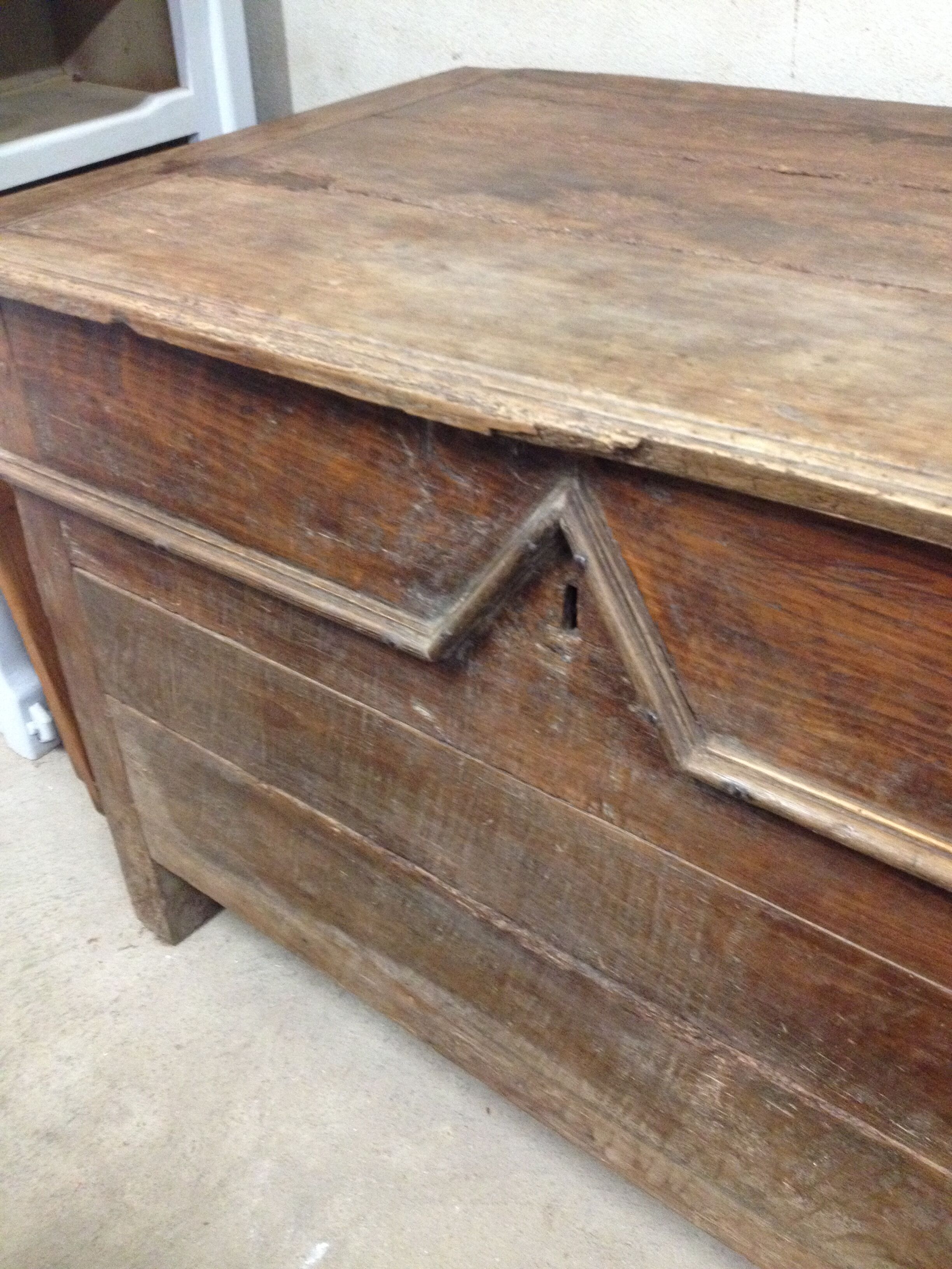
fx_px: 1283
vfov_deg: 52.6
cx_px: 476
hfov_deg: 40.7
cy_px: 634
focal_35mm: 35
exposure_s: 1/17
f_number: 2.4
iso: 400
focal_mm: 4.28
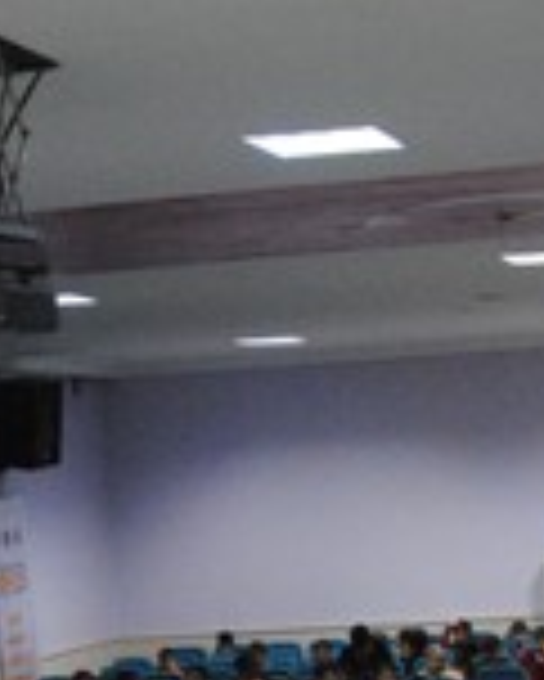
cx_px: 441
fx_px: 2252
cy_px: 748
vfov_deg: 16.6
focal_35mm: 112
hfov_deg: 13.7
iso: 1600
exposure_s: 1/25
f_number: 3.8
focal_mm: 24
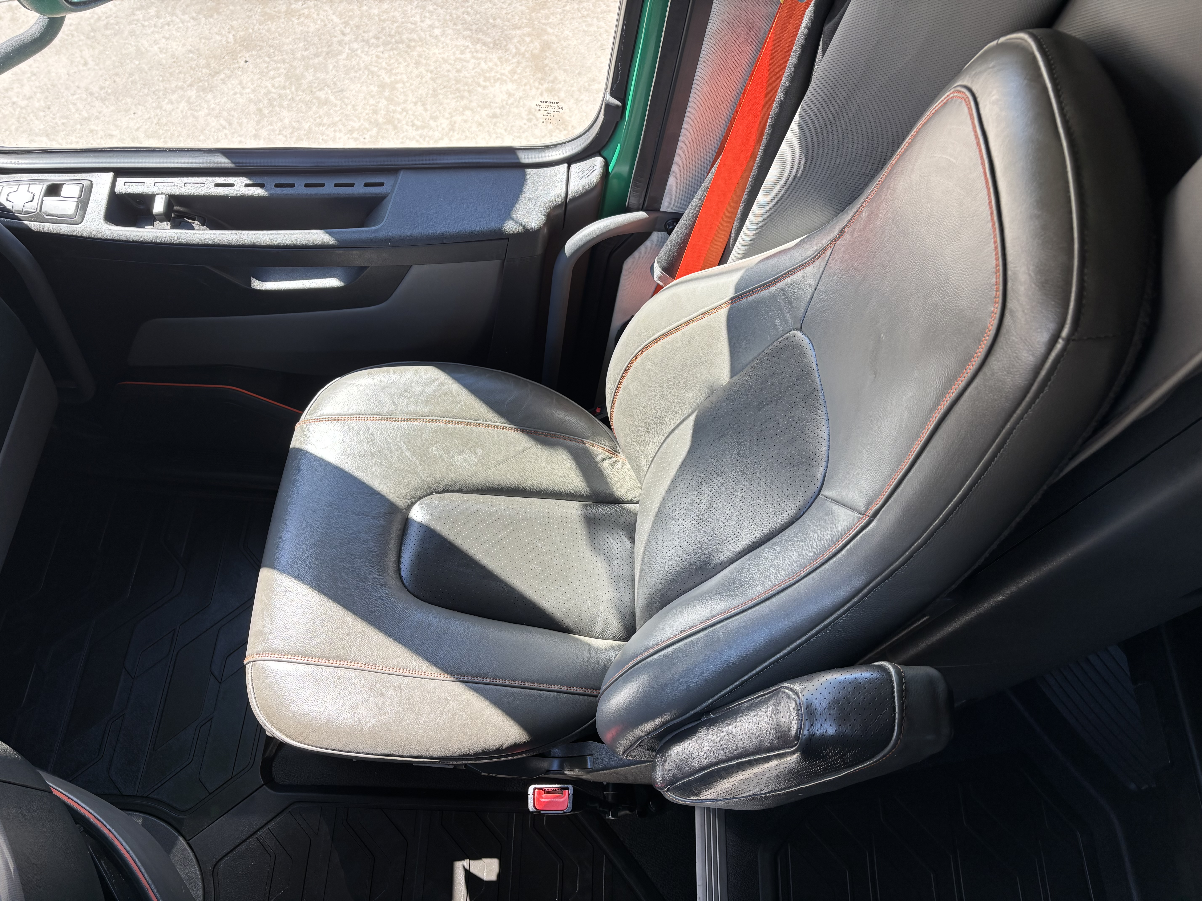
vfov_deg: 53.1
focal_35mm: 26
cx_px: 601
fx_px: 903
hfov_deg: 67.3
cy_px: 450
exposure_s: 1/180
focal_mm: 5.96
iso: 40
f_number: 1.6
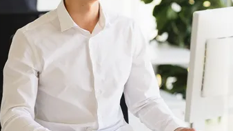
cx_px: 86
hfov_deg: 11.0
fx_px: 1205
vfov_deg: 6.2
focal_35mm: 195
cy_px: 39
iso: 320
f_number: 2.5
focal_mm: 105
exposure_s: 1/400
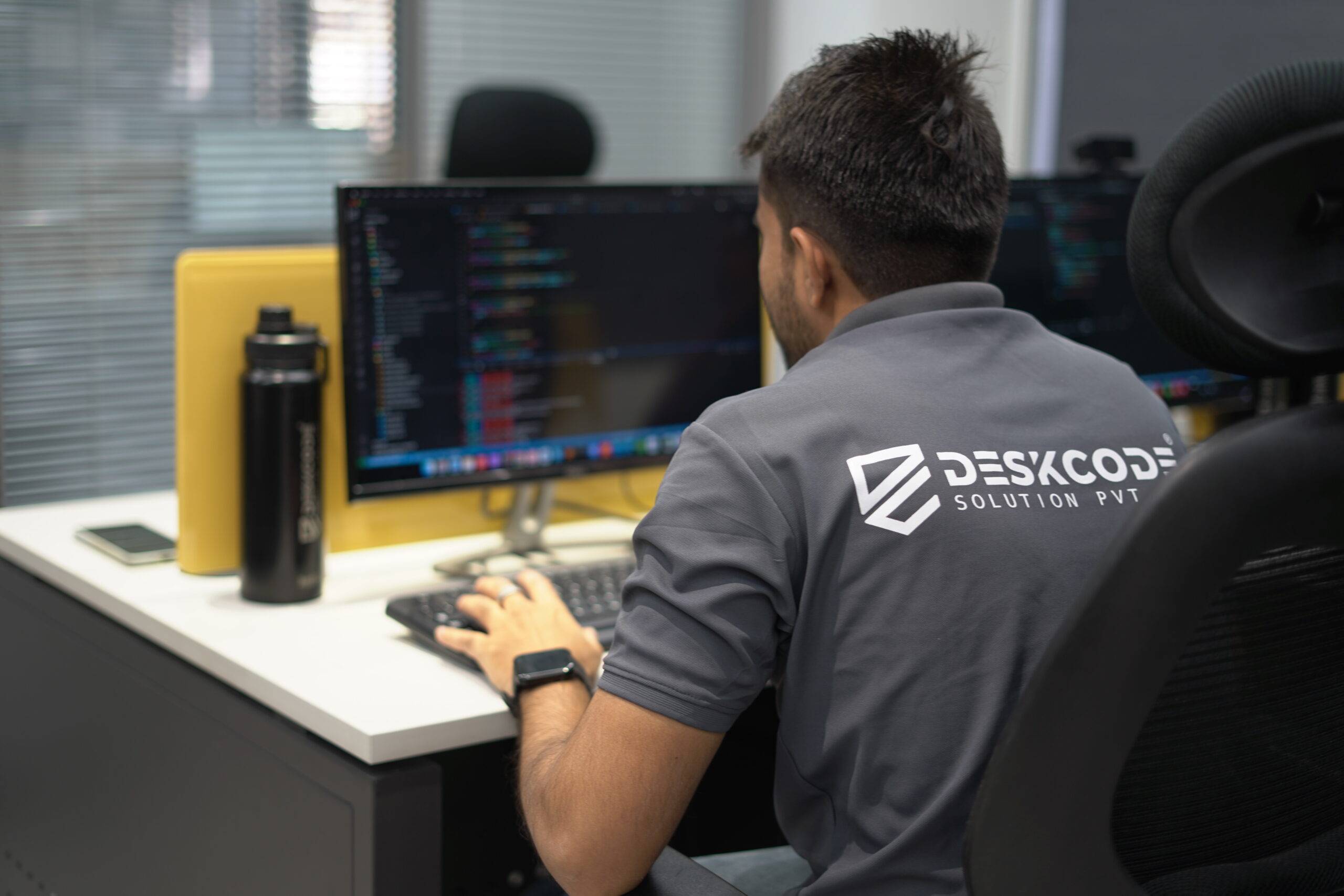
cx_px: 672
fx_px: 1867
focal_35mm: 50
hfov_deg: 39.6
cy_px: 448
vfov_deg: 27.0
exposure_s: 1/40
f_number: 2
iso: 100
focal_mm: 50
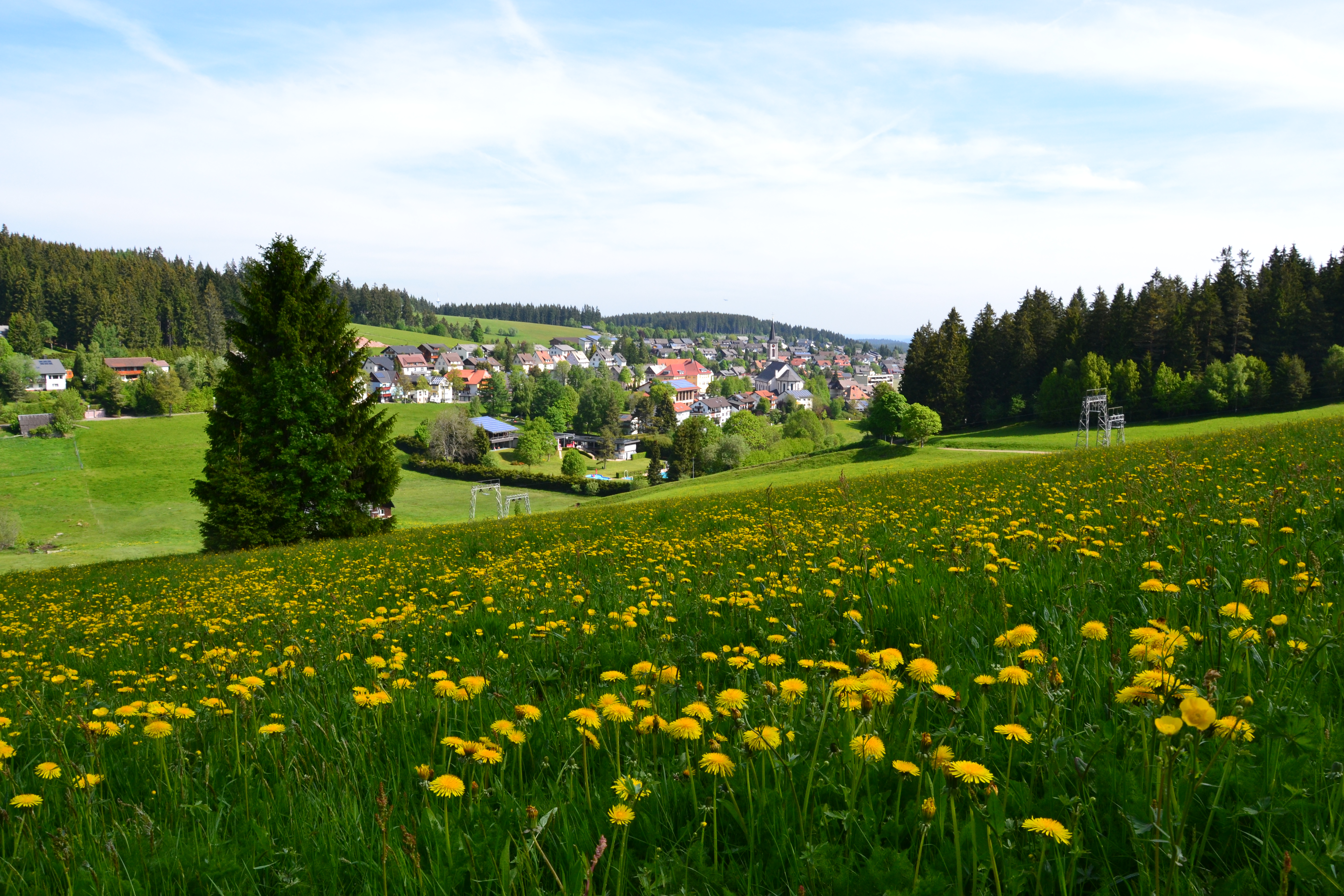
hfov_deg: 67.4
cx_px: 672
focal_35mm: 27
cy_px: 448
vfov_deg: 47.9
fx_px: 1008
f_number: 10
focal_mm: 18
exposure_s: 1/320
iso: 400
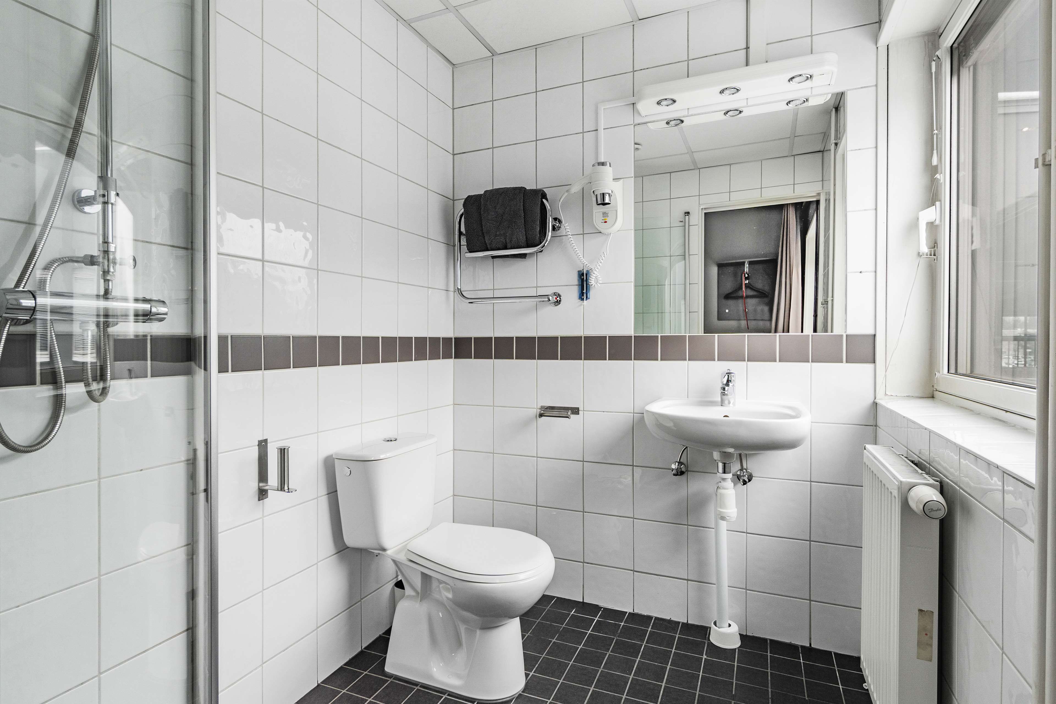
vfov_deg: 67.4
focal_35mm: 18
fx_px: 528
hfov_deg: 90.0
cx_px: 528
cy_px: 352
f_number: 7.1
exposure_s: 1/50
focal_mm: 12
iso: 100
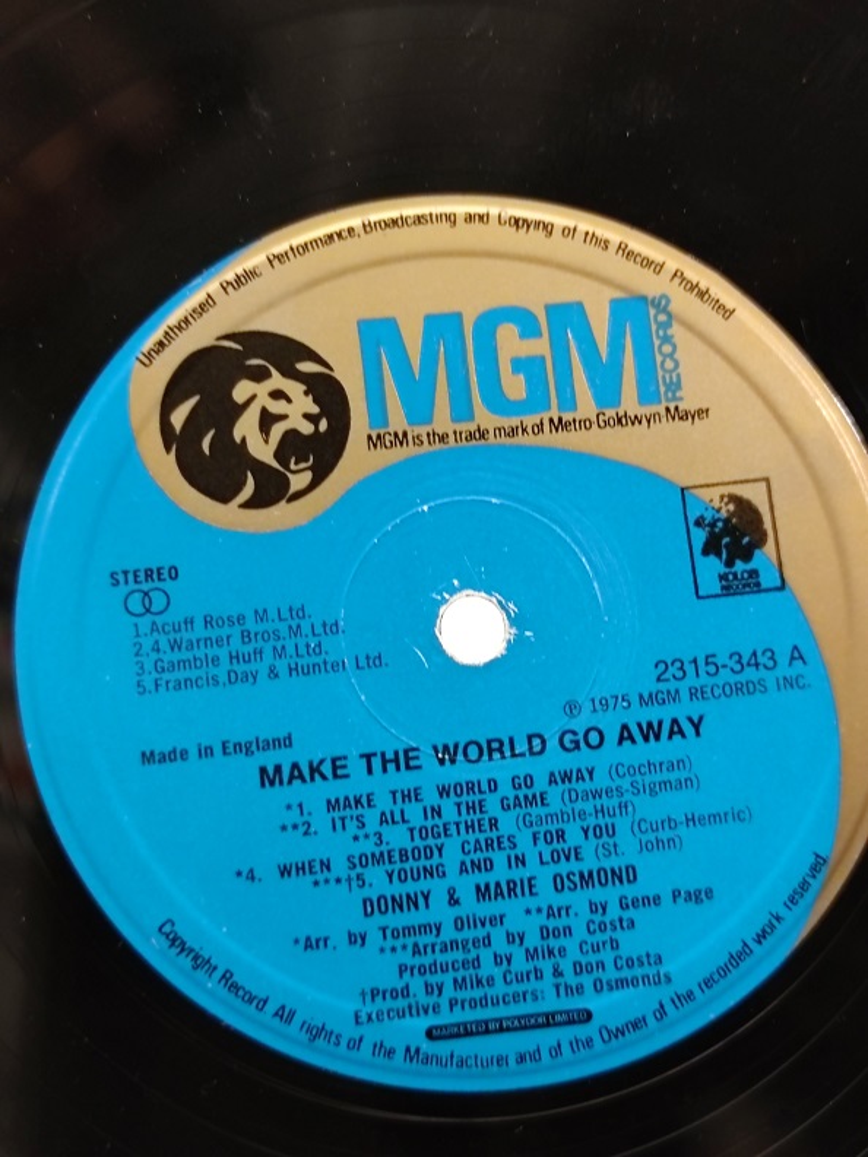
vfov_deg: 39.7
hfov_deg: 30.3
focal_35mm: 48
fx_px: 1605
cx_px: 434
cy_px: 578
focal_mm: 6.72
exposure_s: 1/60
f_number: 1.69
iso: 874
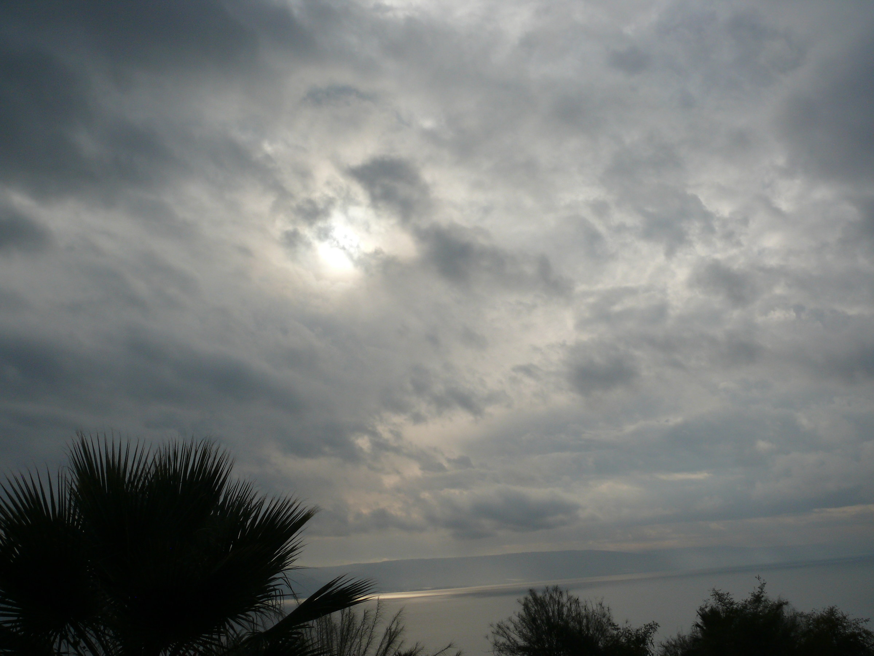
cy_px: 328
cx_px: 437
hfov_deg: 52.6
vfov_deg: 40.7
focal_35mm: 35
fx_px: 884
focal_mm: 7.4
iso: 100
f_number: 8
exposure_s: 1/800
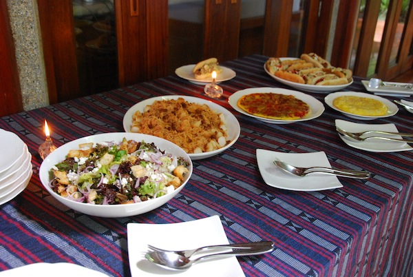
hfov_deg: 49.5
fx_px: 448
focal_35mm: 39
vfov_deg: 34.3
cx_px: 206
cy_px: 138
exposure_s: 1/30
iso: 1100
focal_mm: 26
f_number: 4
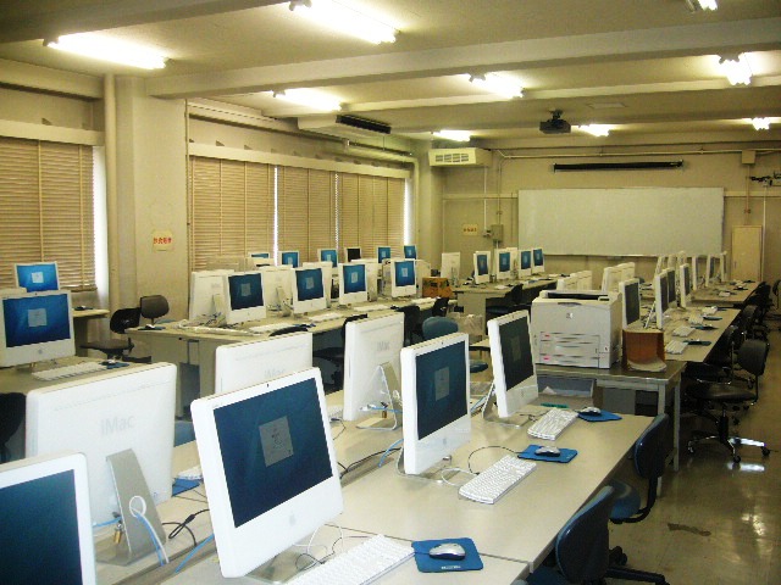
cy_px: 292
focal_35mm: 35
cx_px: 390
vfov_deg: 40.7
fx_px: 790
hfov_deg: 52.6
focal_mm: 5.8
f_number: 2.8
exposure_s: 1/60
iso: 250
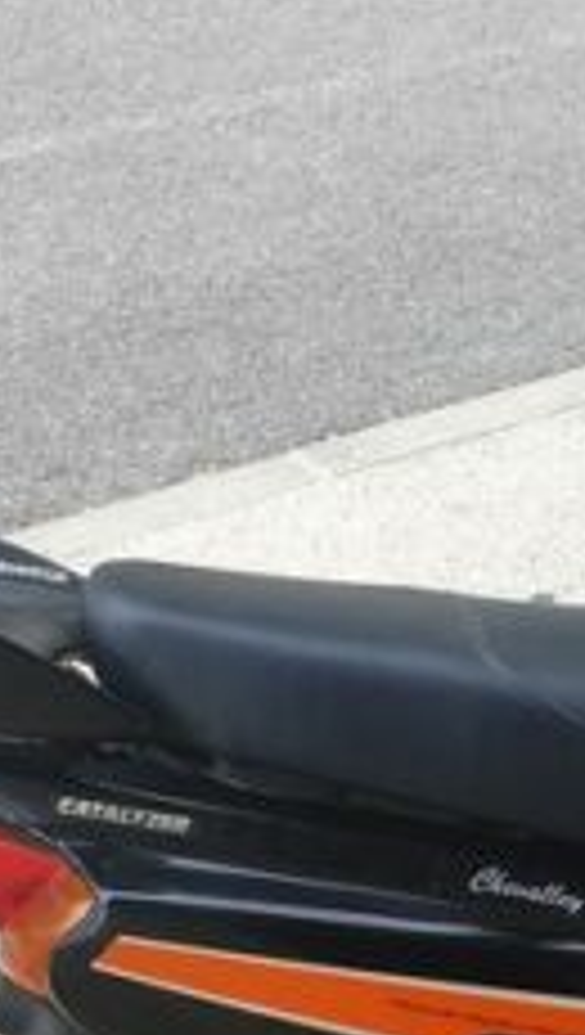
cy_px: 936
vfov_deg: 25.6
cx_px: 864
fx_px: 2198
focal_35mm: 80
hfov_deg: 14.2
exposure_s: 1/207
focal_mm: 4.3
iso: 50
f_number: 2.4
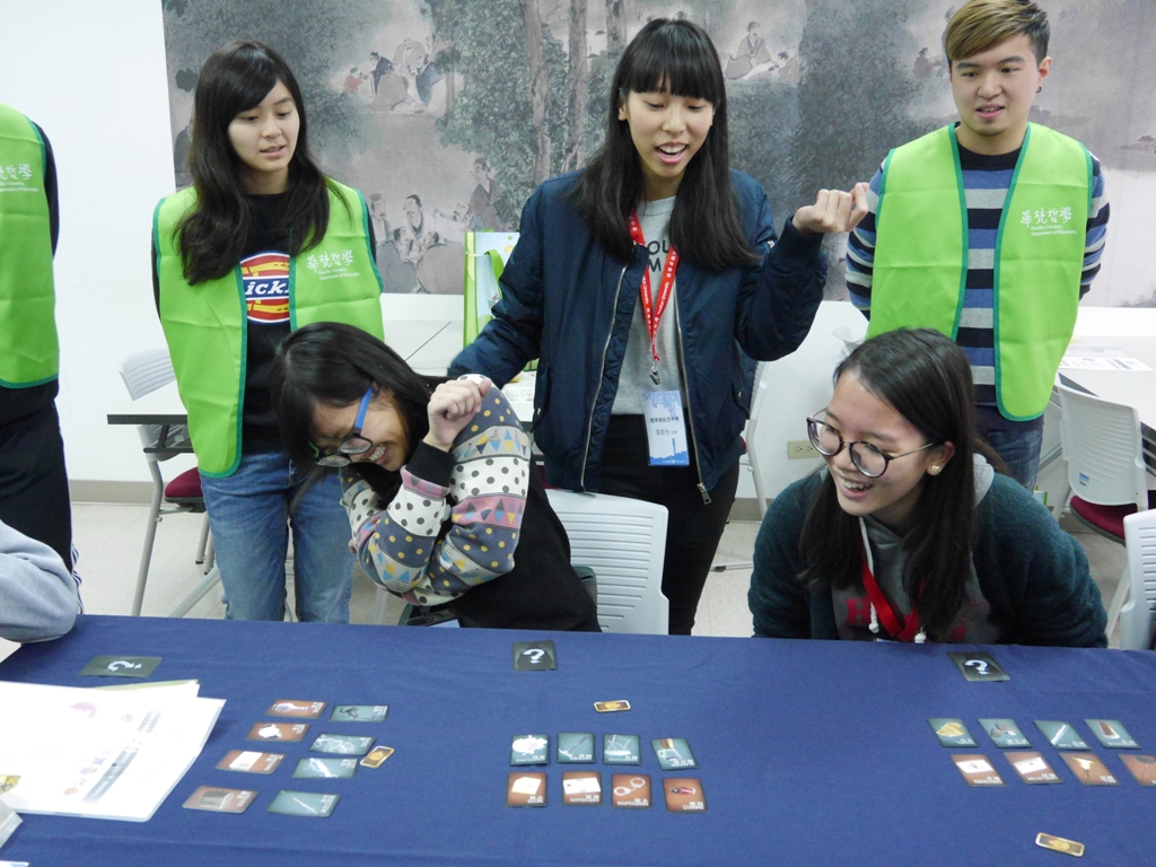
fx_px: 1135
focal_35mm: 34
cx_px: 578
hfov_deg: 54.0
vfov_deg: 41.8
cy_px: 434
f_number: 4.1
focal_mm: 17
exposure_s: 1/60
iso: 2000
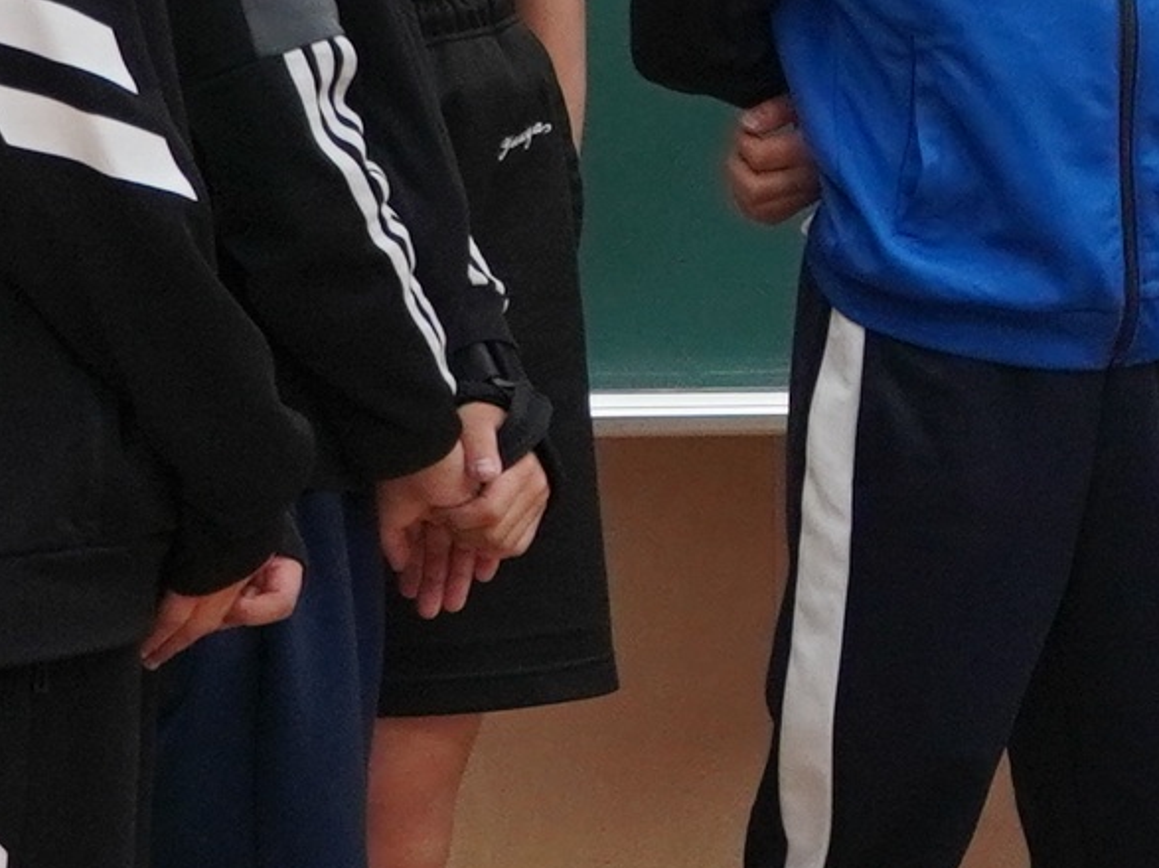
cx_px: 3499
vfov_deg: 3.9
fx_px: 12904
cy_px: -36
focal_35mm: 385
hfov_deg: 4.9
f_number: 4.5
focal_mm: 37
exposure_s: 1/60
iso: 500
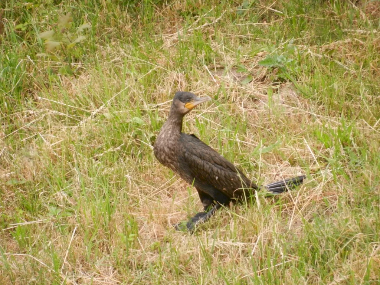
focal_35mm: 450
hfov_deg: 4.4
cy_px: 142
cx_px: 190
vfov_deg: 3.3
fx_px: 4940
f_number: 5.9
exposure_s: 1/320
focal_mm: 81
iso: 800
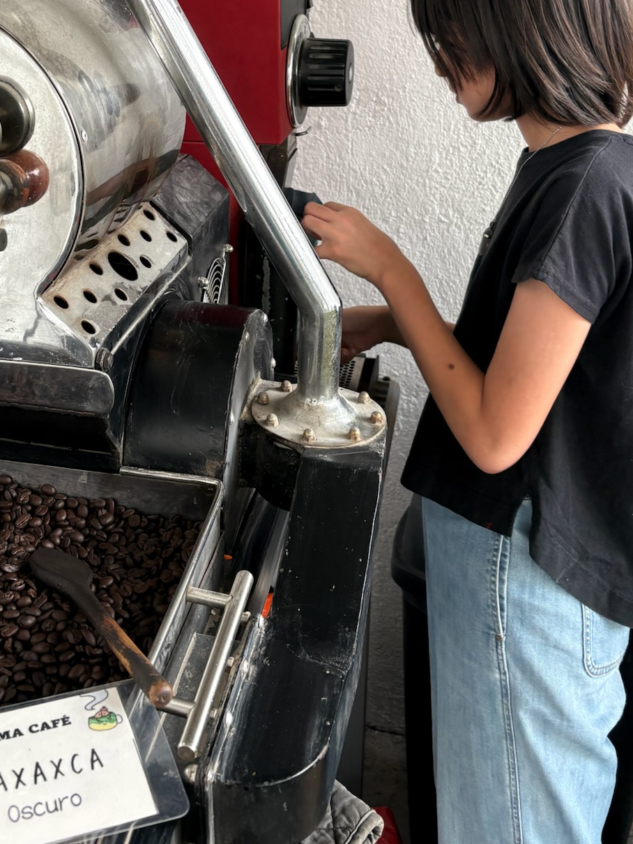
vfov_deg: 41.5
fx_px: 1072
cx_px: 208
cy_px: 196
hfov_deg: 32.6
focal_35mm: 44
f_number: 1.6
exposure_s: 1/160
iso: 100
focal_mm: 5.96
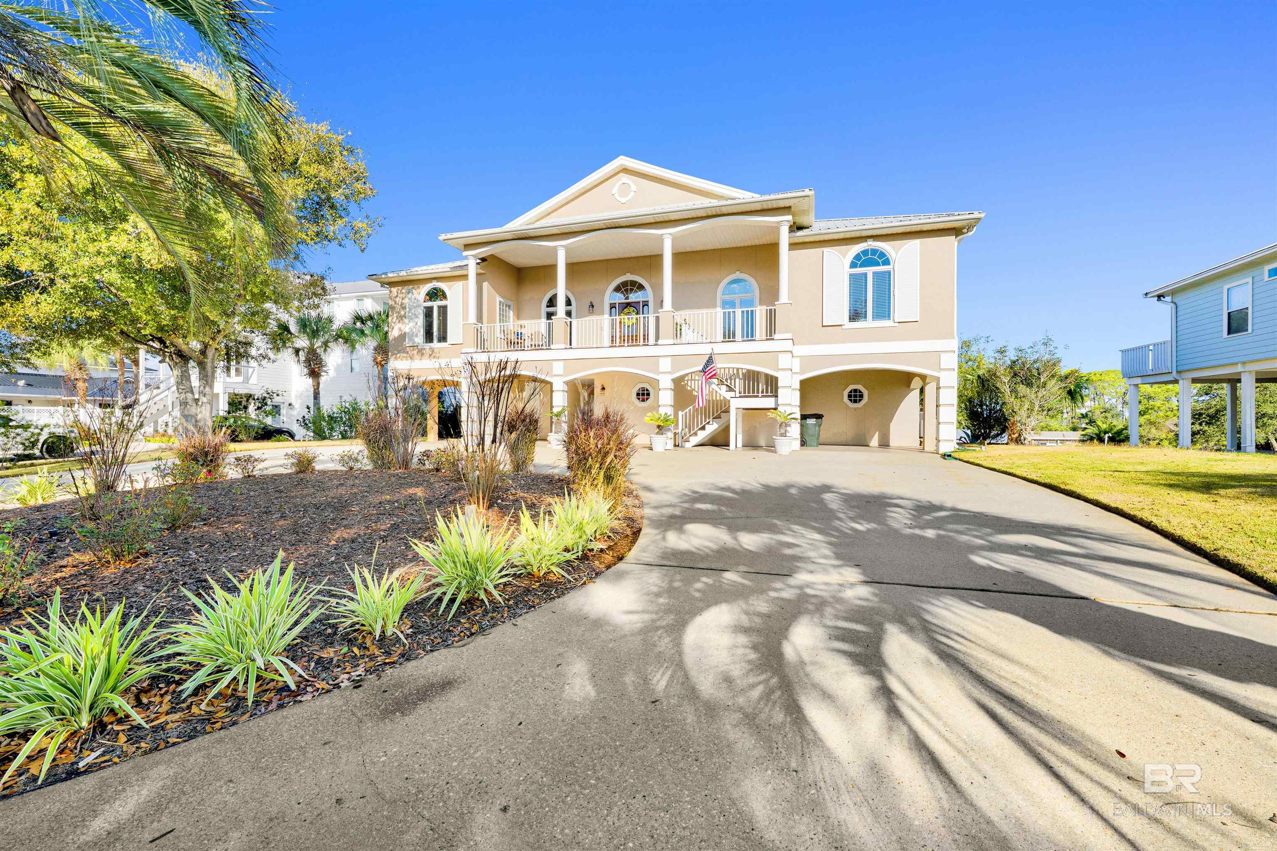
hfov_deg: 100.4
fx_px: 532
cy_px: 426
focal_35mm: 15
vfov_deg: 77.3
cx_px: 638
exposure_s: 1/500
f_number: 11
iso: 500
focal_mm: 15
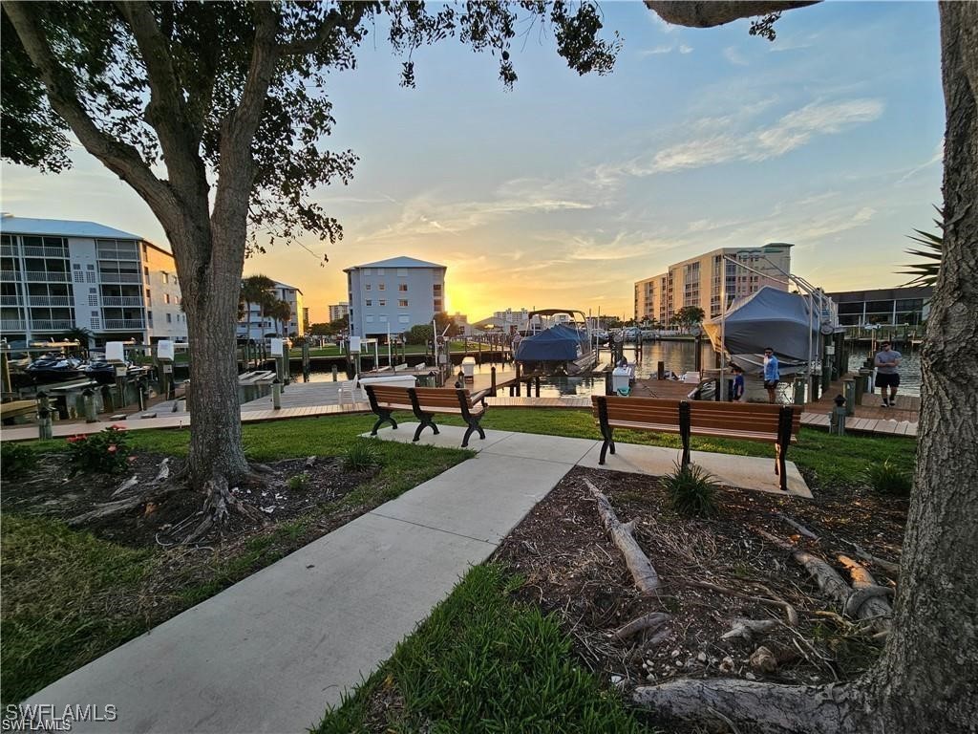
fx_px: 367
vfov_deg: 89.9
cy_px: 367
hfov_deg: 106.2
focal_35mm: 13
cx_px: 489
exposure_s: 1/650
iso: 50
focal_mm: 2.2
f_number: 2.2
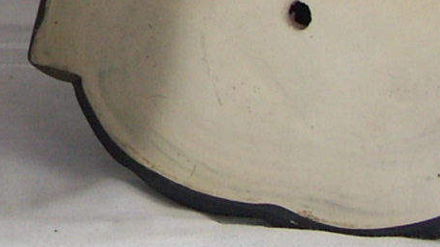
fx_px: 1785
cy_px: -46
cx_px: -136
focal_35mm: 153
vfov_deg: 7.9
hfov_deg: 13.5
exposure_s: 1/100
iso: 100
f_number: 3.5
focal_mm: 8.11
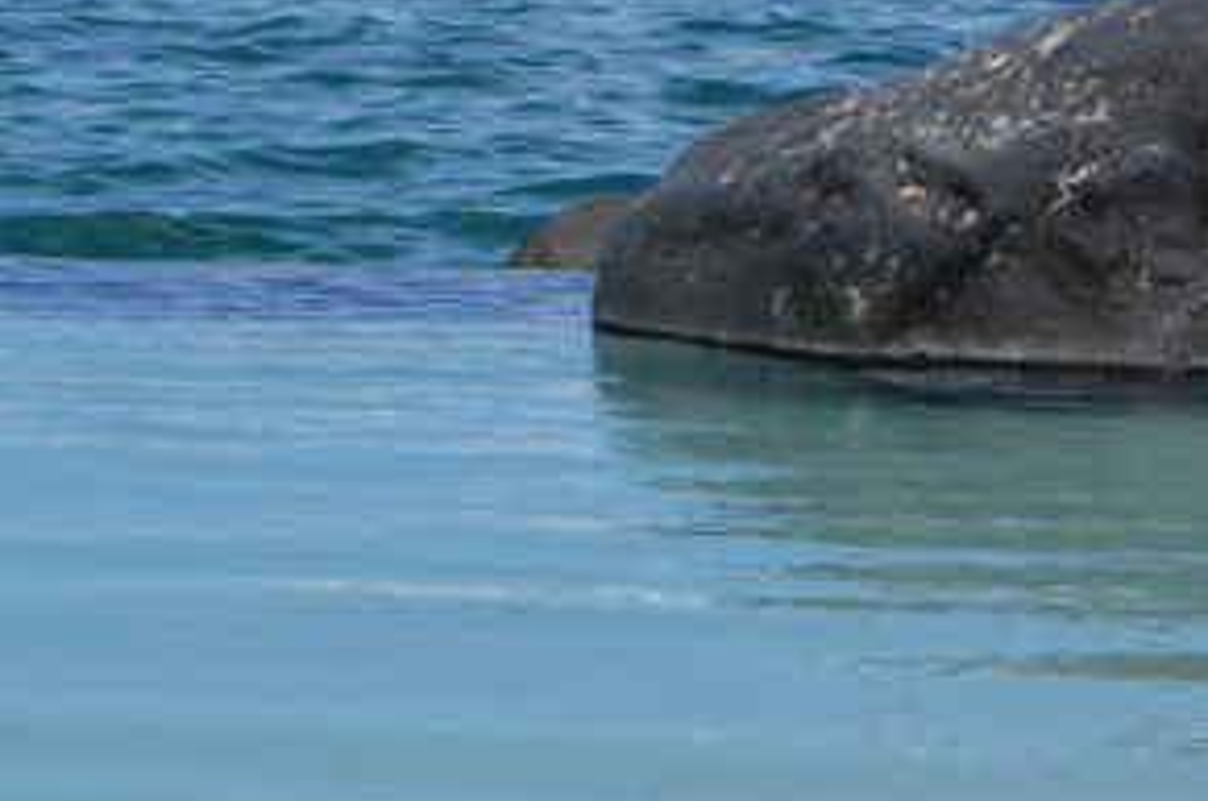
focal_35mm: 185
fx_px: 6189
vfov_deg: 7.3
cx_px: 262
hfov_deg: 11.1
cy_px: -336
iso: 100
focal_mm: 35
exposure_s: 1/320
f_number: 9
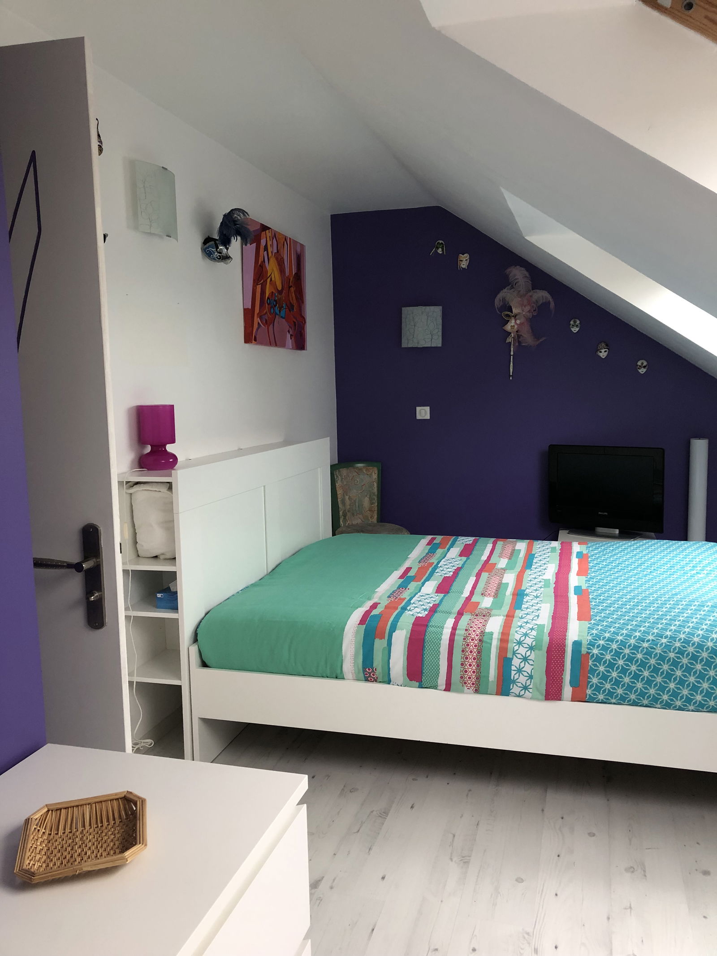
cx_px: 358
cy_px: 478
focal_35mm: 28
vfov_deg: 63.4
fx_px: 773
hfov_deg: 49.7
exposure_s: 1/17
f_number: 1.8
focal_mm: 3.99
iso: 40
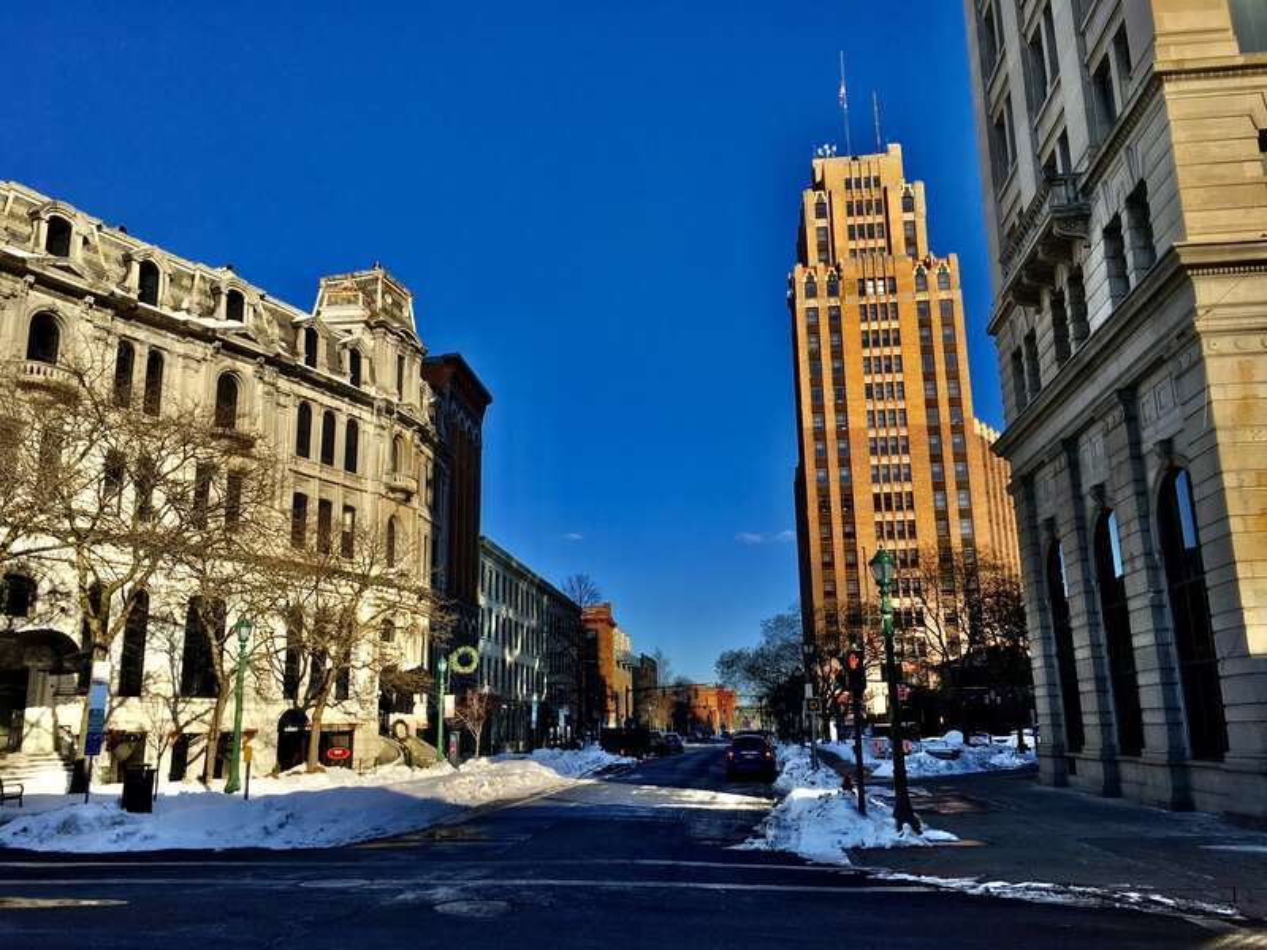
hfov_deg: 61.7
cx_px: 634
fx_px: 1061
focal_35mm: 29
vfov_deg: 48.2
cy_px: 475
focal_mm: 4.15
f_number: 2.2
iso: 25
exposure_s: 1/1538
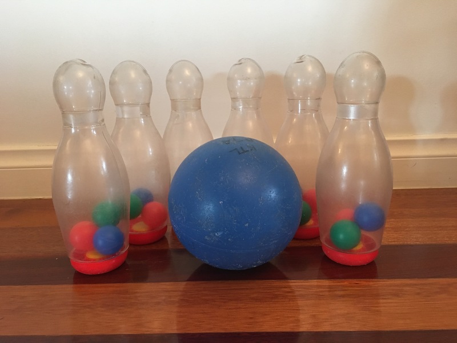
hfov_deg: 61.7
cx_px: 228
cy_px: 172
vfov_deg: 48.2
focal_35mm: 29
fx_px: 383
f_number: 2.2
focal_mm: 4.15
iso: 200
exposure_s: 1/33
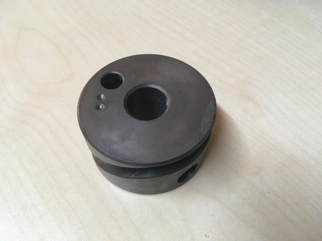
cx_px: 161
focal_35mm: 29
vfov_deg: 48.2
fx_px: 270
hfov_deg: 61.7
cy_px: 120
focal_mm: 4.15
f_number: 2.2
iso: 125
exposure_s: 1/33
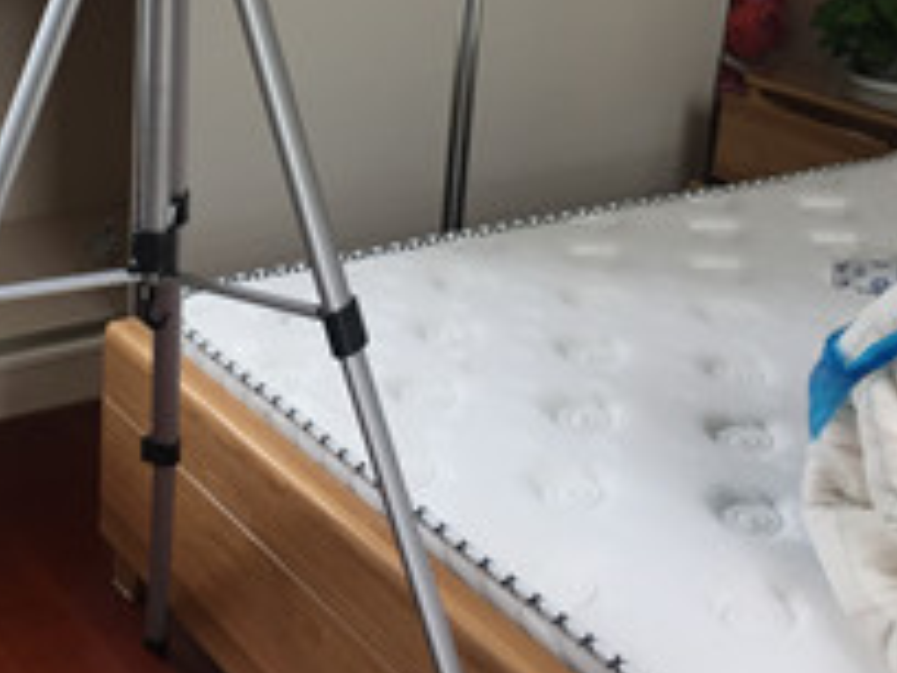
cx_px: 176
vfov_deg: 25.0
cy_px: 84
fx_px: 1477
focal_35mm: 57
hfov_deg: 32.8
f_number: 2.2
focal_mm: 4.15
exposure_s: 1/33
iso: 32
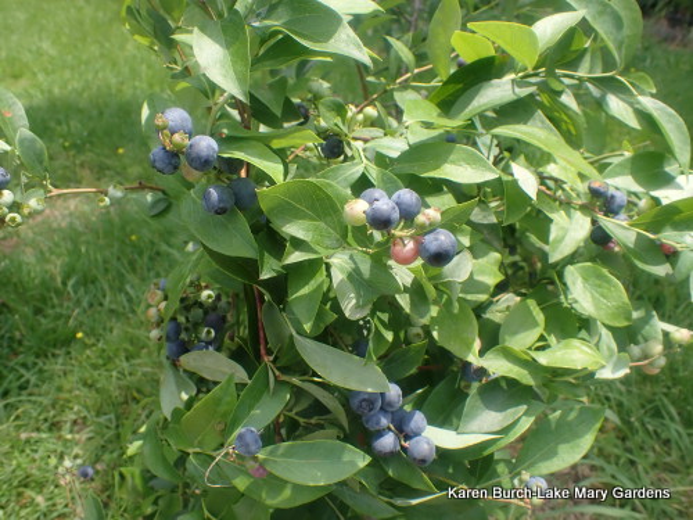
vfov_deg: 46.8
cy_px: 260
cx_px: 346
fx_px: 601
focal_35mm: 30
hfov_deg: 60.0
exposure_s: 1/400
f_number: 3.2
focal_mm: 5.4
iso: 100
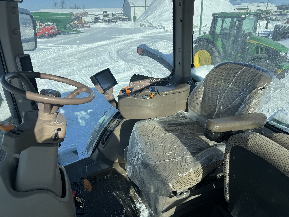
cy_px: 108
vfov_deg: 56.8
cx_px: 144
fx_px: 200
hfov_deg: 71.6
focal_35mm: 24
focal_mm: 6.76
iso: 80
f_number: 1.78
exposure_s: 1/5348
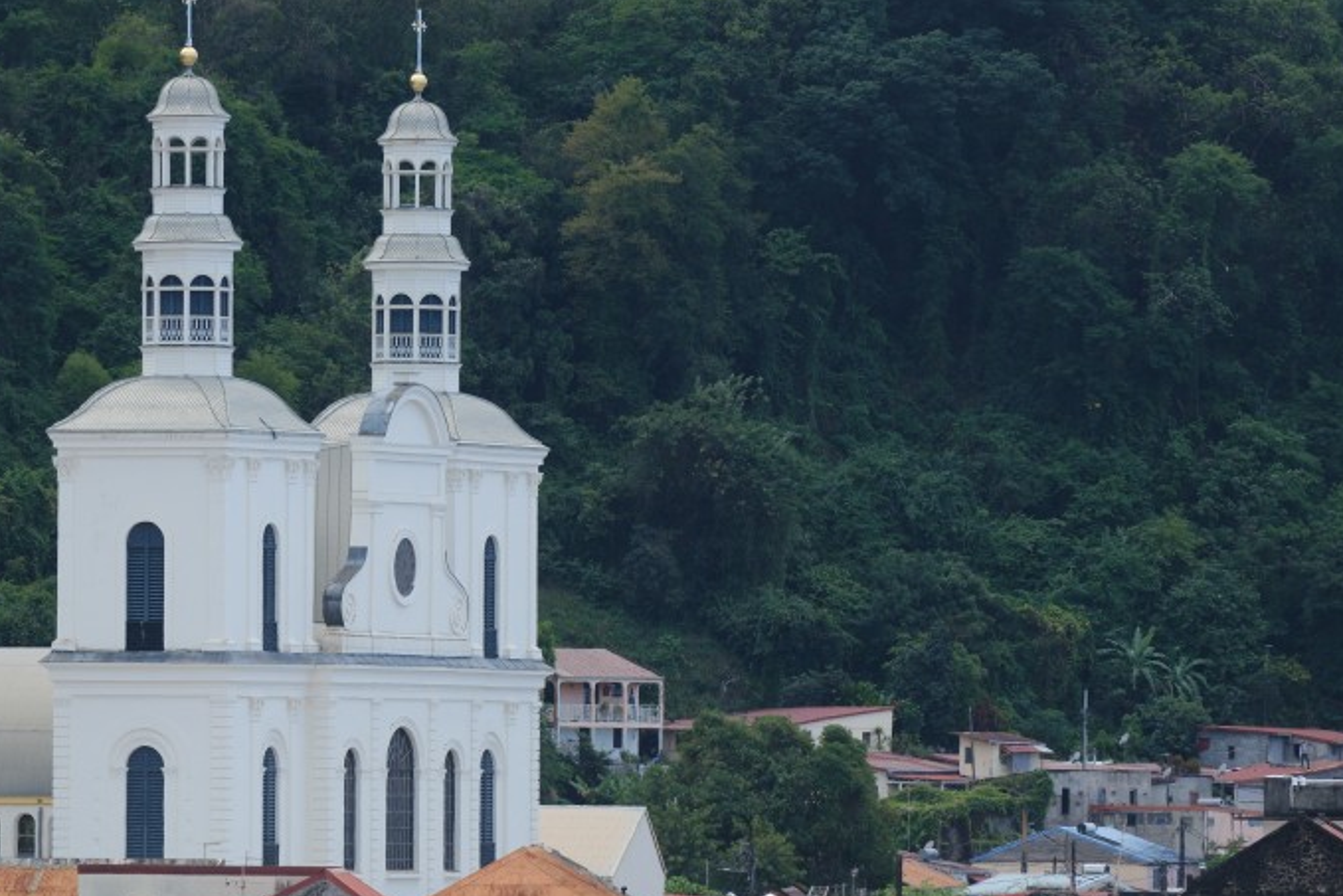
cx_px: 546
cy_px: 392
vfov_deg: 3.5
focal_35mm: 395
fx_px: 14738
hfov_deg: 5.2
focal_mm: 198.9
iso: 400
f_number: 8
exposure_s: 1/500
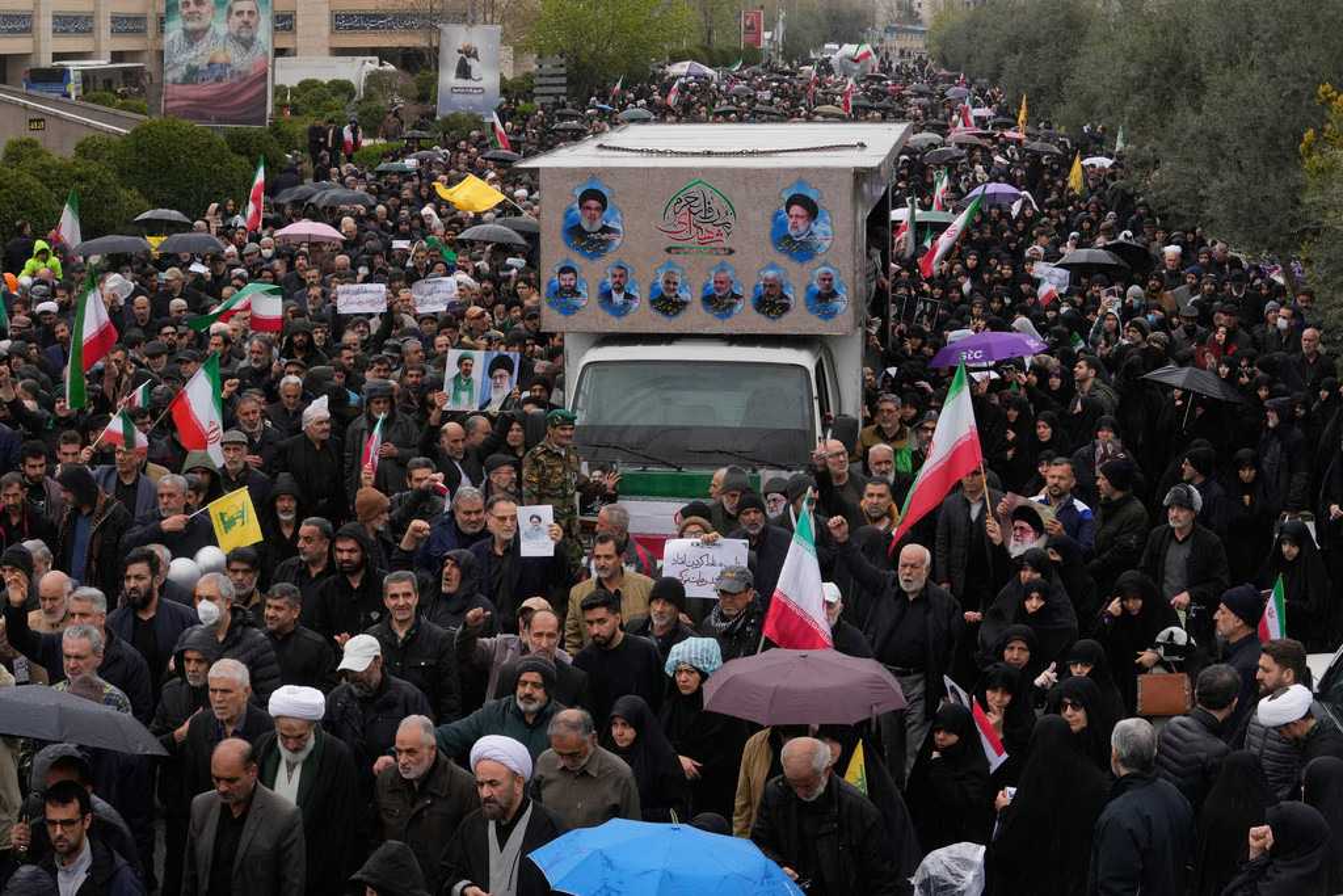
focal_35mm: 70
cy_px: 448
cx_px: 672
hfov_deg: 28.8
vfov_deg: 19.5
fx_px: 2612
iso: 1000
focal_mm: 70
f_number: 11
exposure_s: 1/250
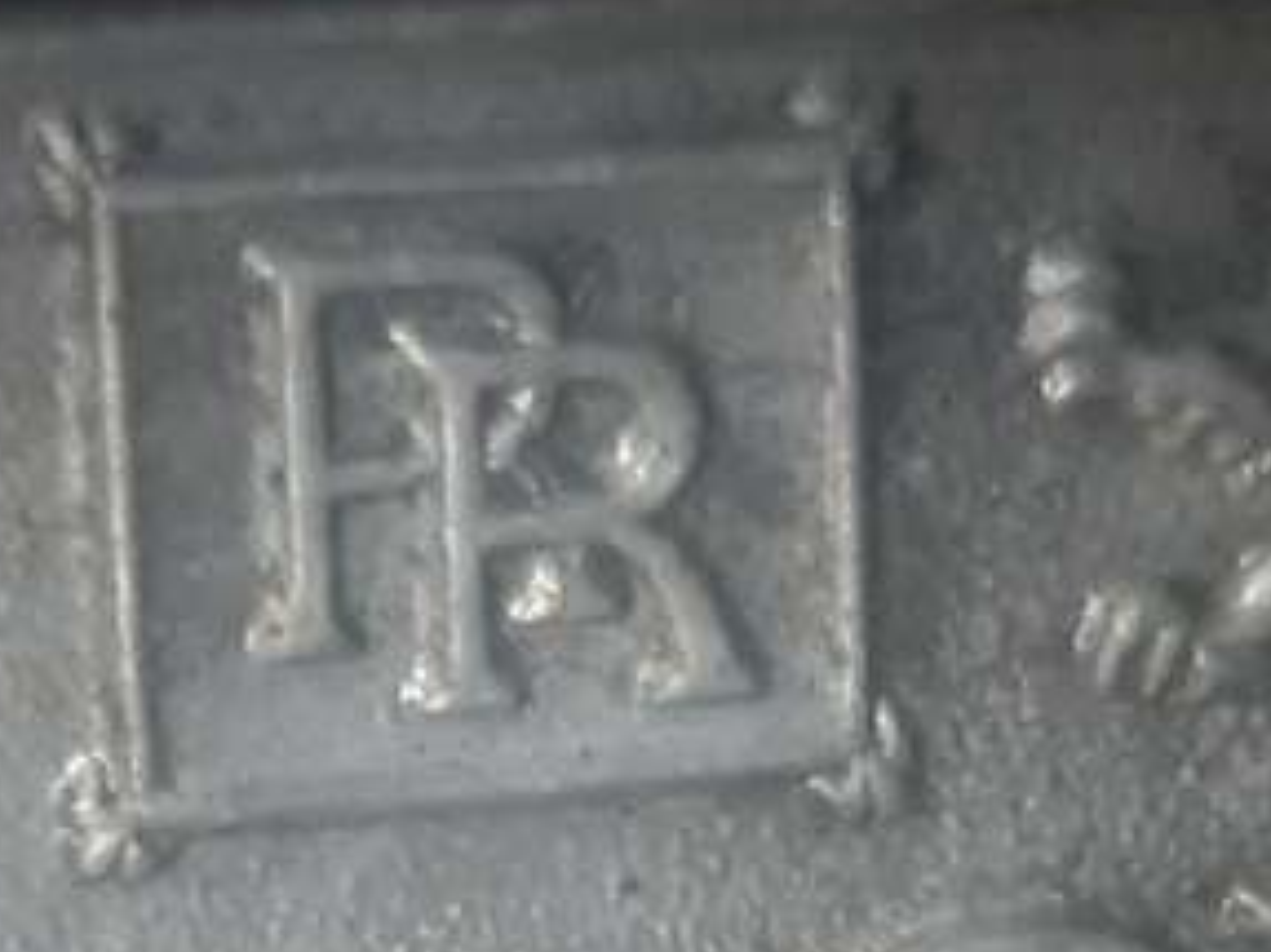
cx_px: 815
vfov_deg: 7.8
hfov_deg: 10.9
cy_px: 2059
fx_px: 6643
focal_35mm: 181
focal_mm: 3.92
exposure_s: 1/50
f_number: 1.7
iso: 200
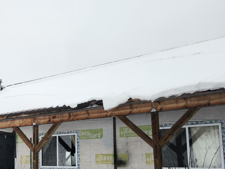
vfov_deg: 32.2
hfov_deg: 39.6
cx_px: 19
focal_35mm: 44
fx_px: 286
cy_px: 128
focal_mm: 5.54
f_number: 1.8
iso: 25
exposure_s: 1/180
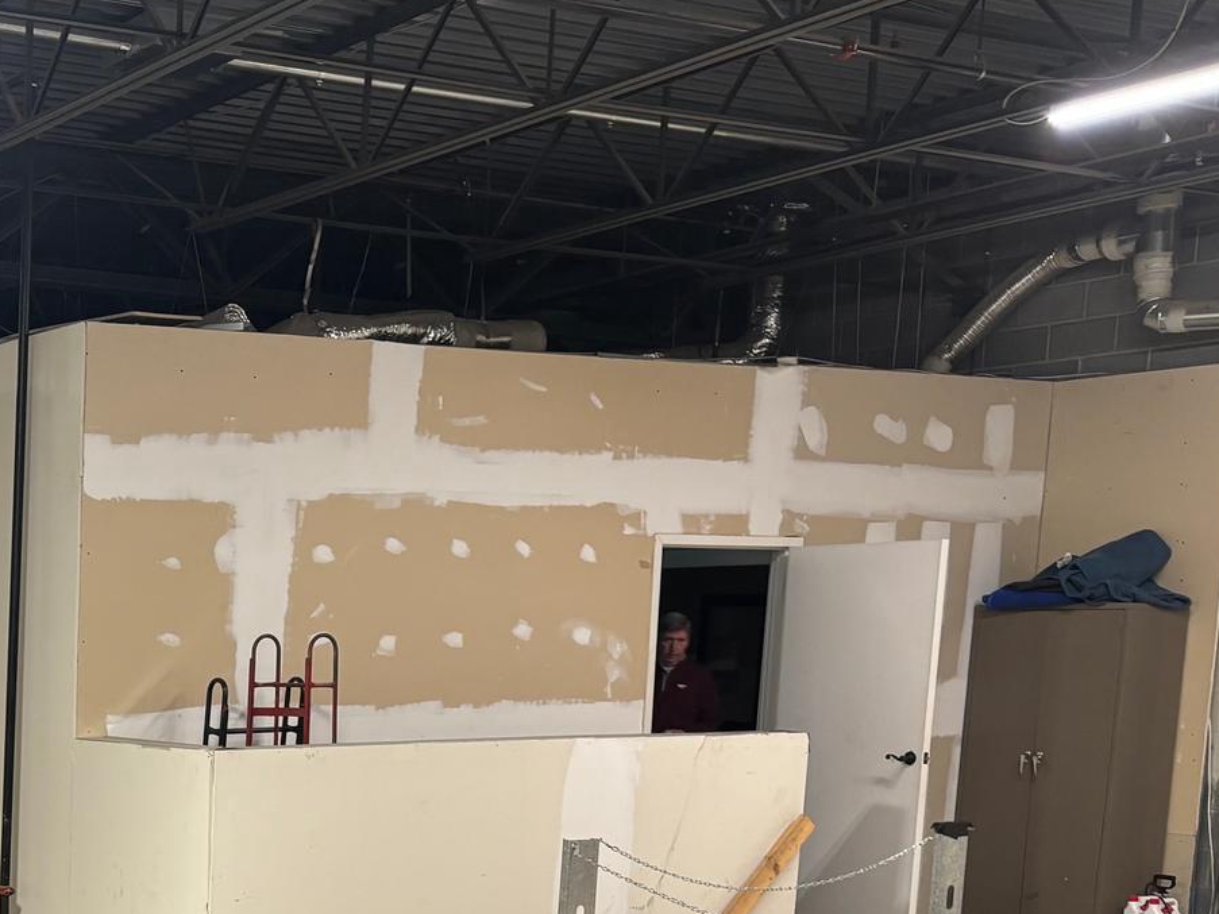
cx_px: -128
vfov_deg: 23.4
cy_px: 984
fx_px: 2077
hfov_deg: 29.4
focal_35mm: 59
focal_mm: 5.96
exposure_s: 1/60
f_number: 1.6
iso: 125
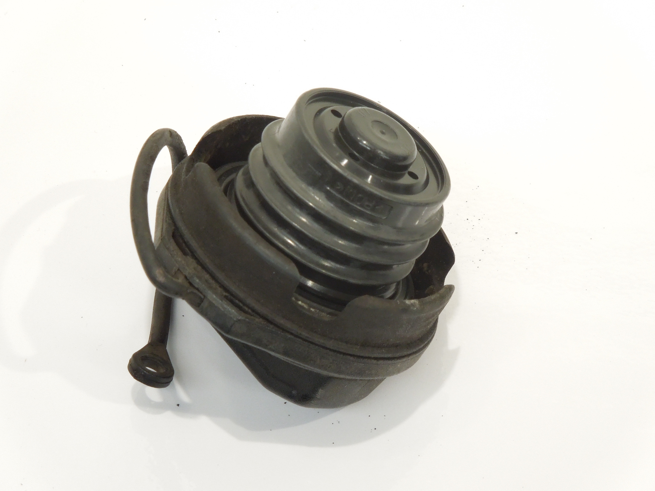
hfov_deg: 13.0
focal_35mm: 152
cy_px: 245
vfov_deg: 9.8
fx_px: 2876
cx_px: 328
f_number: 4.9
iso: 500
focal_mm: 27.2
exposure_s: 1/25
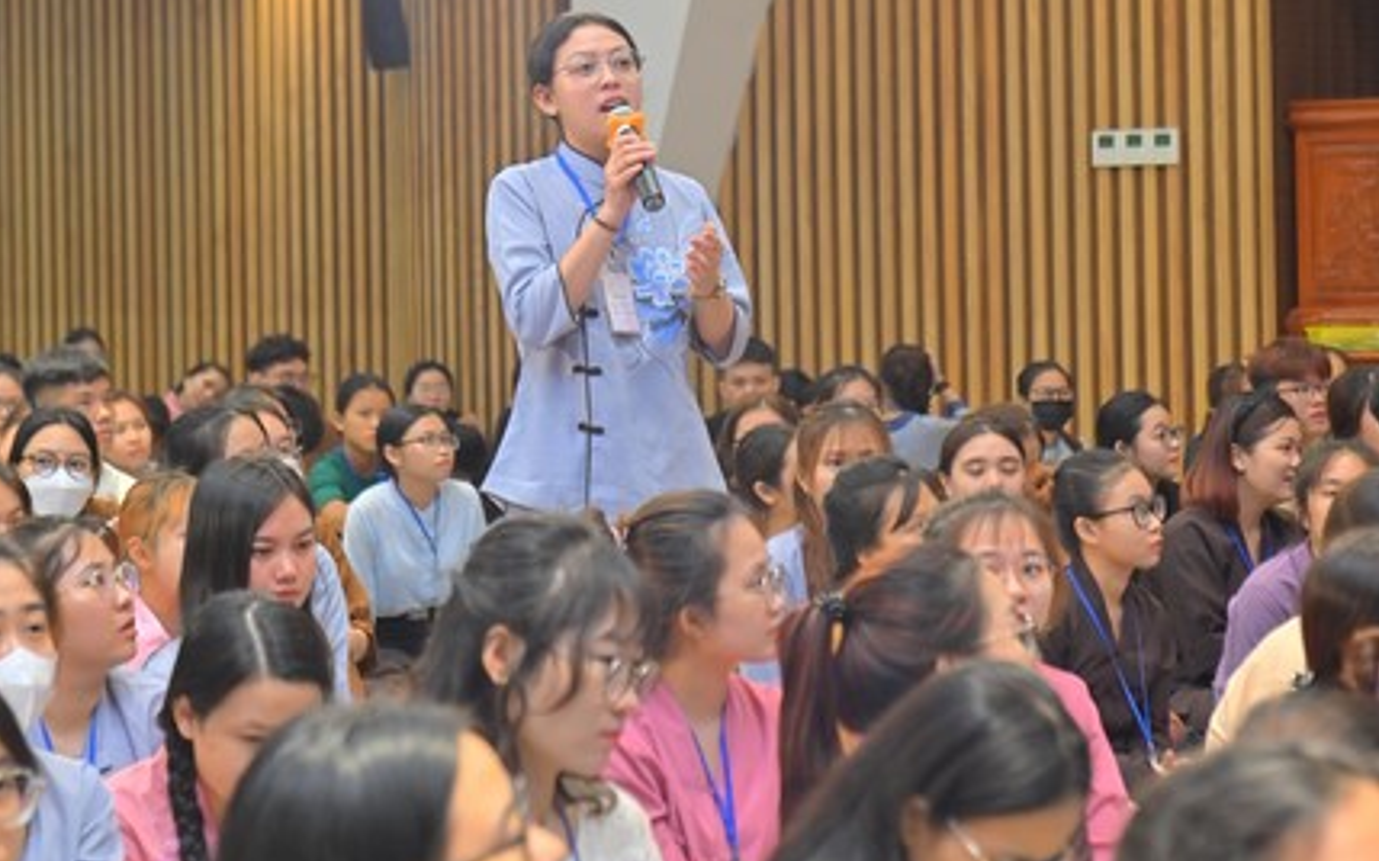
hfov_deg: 19.3
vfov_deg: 12.1
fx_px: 4058
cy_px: 193
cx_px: 690
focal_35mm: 108
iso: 1250
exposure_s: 1/125
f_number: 3.5
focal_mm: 70
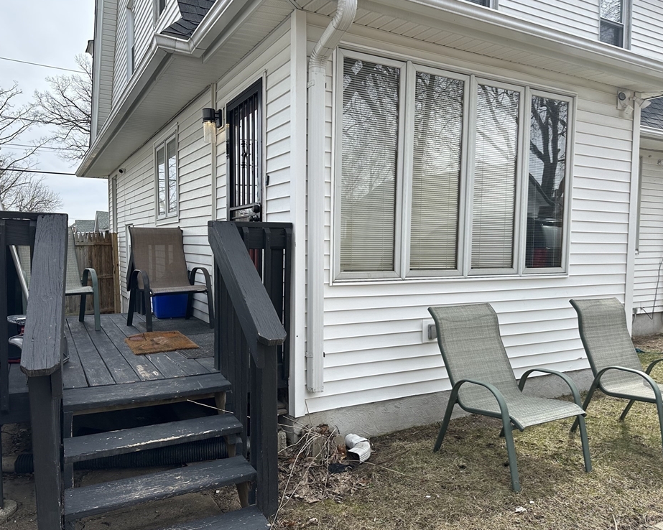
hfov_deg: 66.0
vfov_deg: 54.9
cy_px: 271
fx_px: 510
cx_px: 309
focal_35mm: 26
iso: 80
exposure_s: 1/2070
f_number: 1.78
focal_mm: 6.86
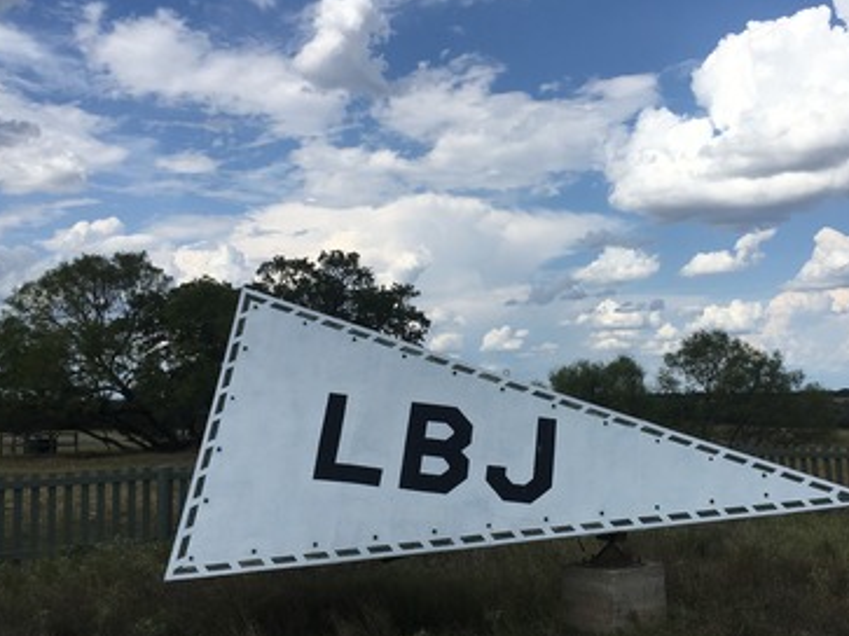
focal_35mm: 40
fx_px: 981
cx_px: 515
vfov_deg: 35.9
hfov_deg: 46.5
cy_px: 324
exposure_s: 1/2849
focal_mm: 4.15
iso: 25
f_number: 2.2
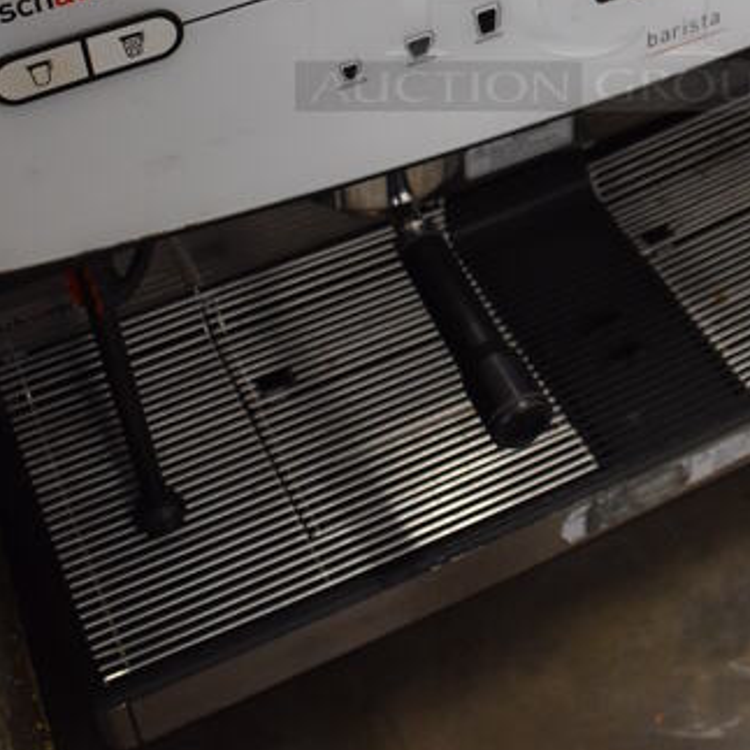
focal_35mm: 65
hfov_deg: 26.2
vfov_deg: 25.1
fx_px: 1593
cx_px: 555
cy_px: -10
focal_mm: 18
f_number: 3.5
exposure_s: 1/125
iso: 800
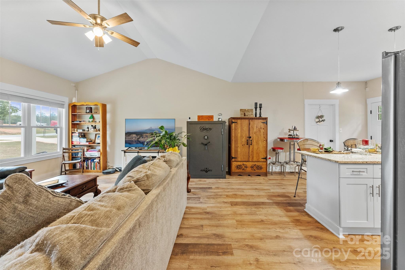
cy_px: 135
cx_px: 202
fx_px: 158
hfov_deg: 104.2
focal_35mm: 14
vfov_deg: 81.3
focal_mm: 14
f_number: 9
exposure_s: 1/5
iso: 1600
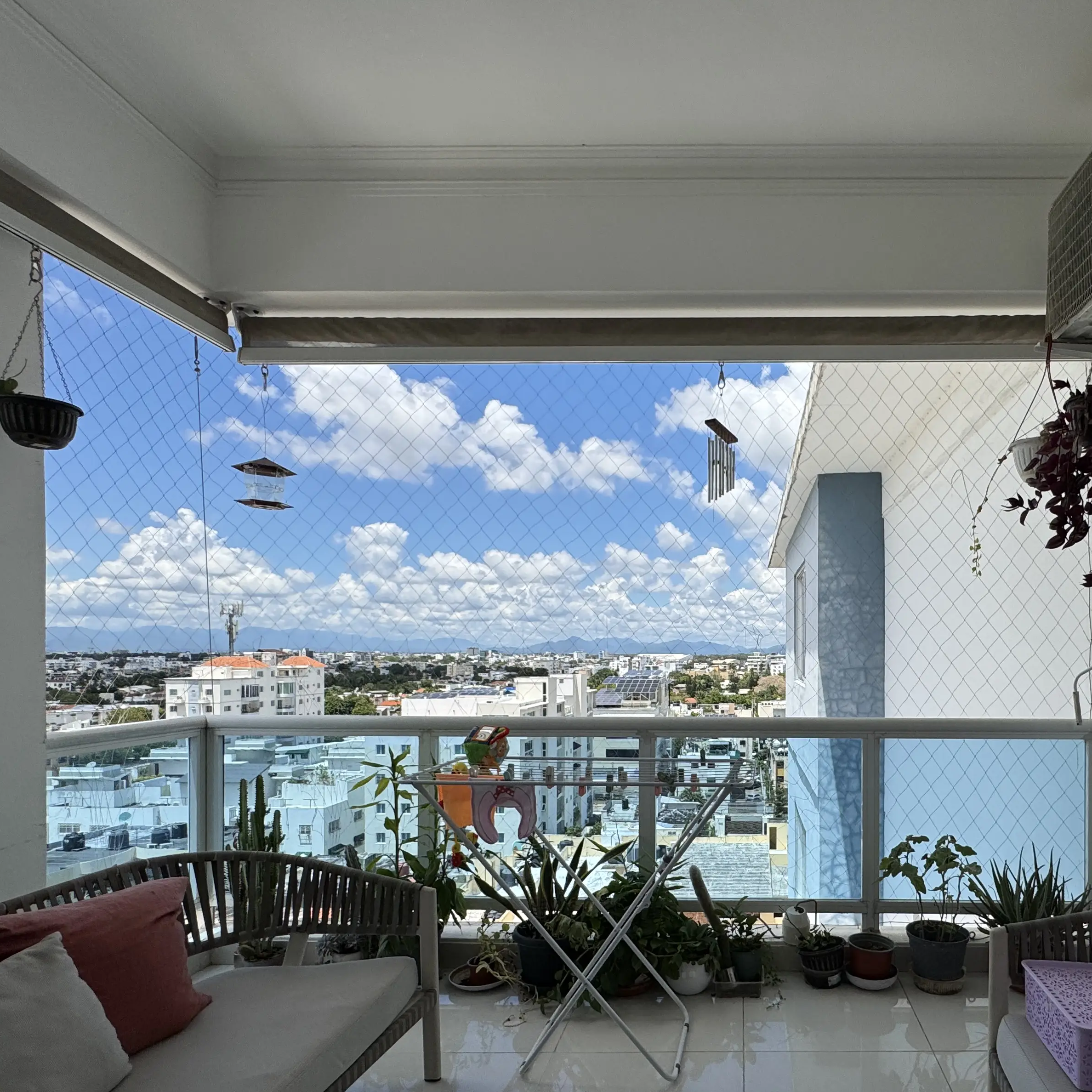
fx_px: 749
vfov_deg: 71.3
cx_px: 745
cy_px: 660
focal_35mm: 21
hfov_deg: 69.7
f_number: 2.2
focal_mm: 2.22
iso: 50
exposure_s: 1/2874
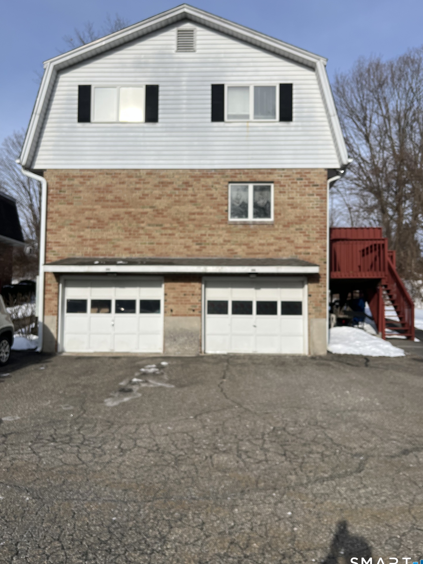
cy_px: 281
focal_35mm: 27
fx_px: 440
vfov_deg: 65.3
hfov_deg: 51.3
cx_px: 219
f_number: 1.6
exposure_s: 1/5076
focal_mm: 5.1
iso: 50
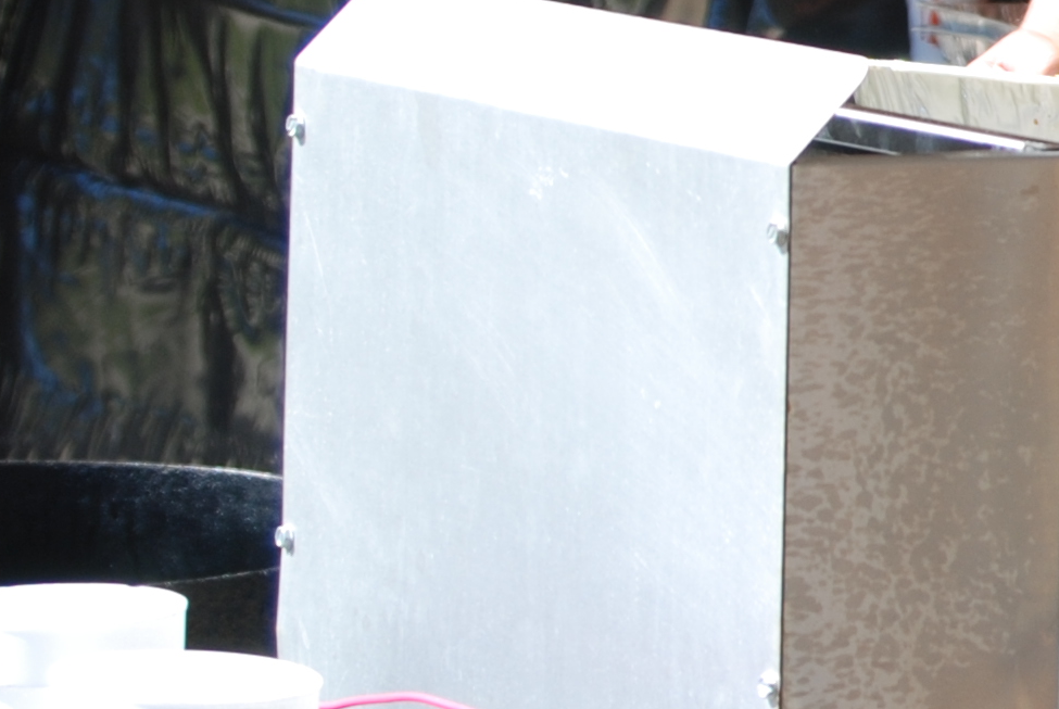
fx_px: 8424
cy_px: 66
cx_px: 1826
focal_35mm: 286
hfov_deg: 7.0
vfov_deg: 4.8
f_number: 5.6
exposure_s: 1/125
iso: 100
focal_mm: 48
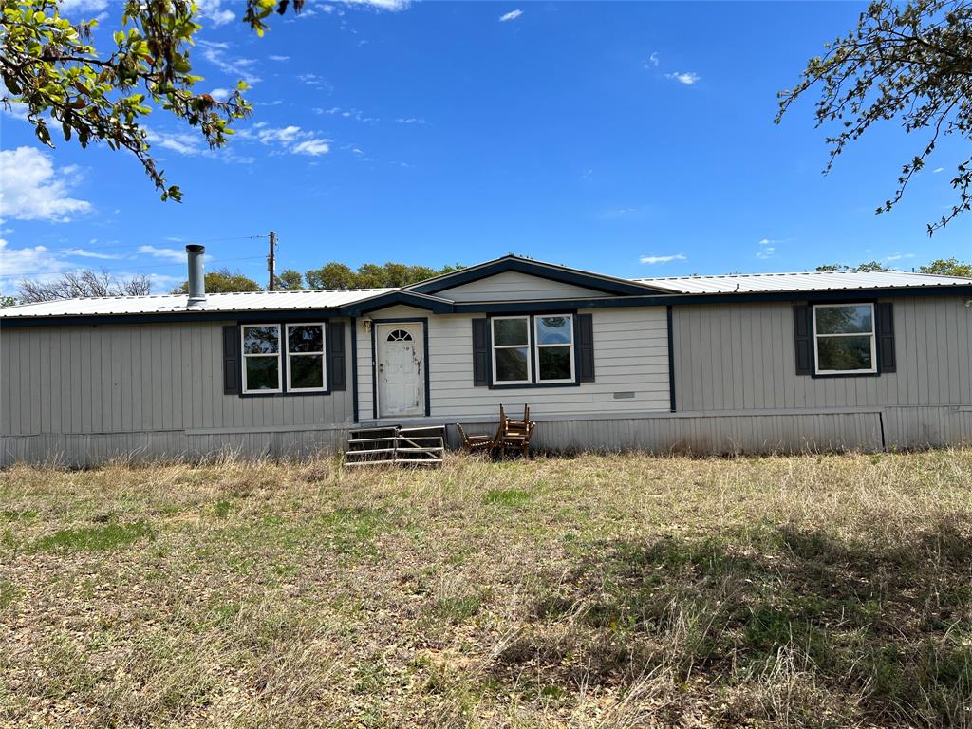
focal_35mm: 26
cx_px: 486
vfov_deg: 53.1
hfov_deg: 67.3
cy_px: 364
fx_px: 730
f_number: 1.5
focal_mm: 5.7
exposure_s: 1/4115
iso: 50
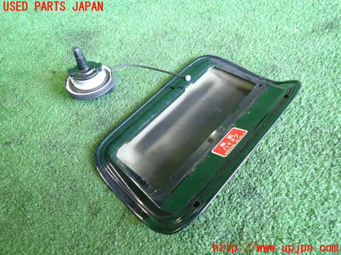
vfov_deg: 54.9
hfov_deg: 69.4
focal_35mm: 25
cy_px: 128
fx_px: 246
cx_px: 170
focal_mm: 4.5
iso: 250
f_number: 2
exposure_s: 1/30
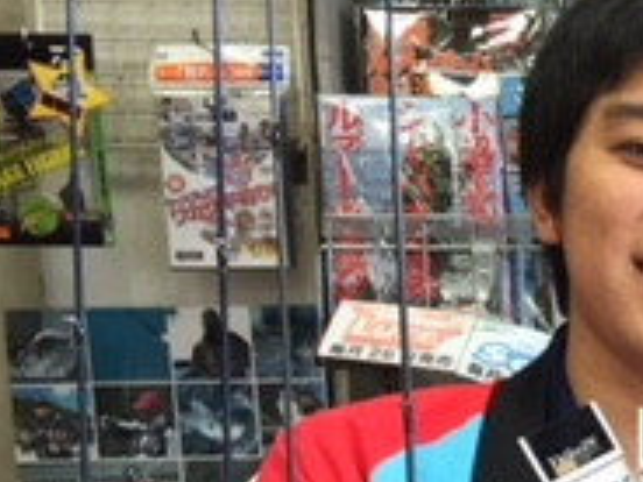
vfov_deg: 14.1
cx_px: 1101
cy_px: 632
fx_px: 1876
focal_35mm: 101
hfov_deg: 16.7
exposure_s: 1/40
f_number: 2.2
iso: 32
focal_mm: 4.15
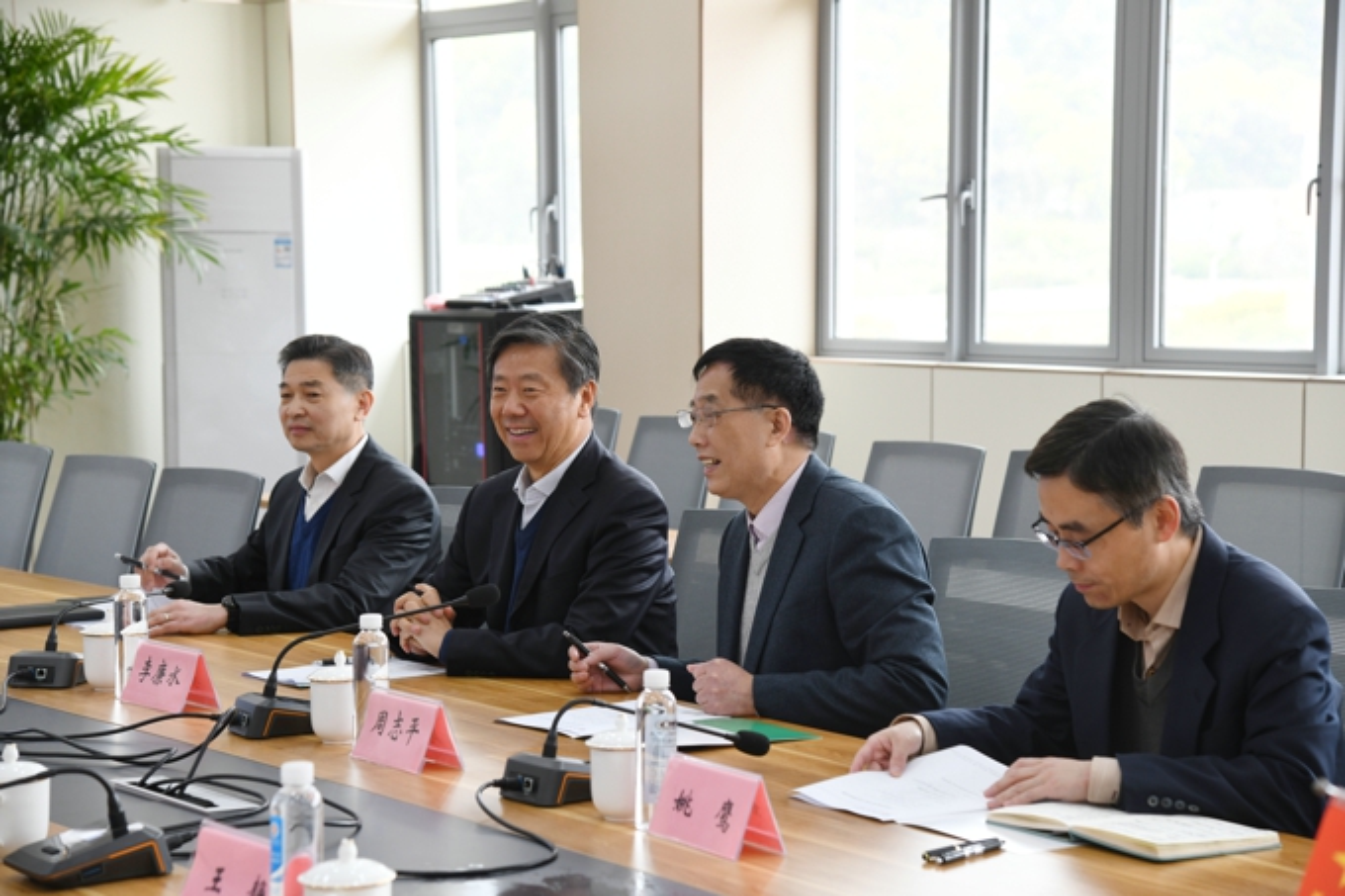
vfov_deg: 17.5
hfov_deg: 26.0
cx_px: 672
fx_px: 2913
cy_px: 448
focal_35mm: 78
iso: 800
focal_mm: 78
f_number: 5.6
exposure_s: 1/125
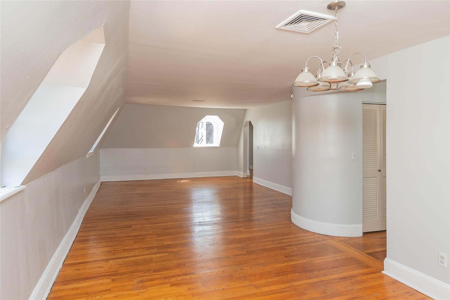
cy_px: 150
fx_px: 250
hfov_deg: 84.0
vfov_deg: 61.9
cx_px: 225
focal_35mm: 20
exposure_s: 1/60
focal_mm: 10
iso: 800
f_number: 5.6
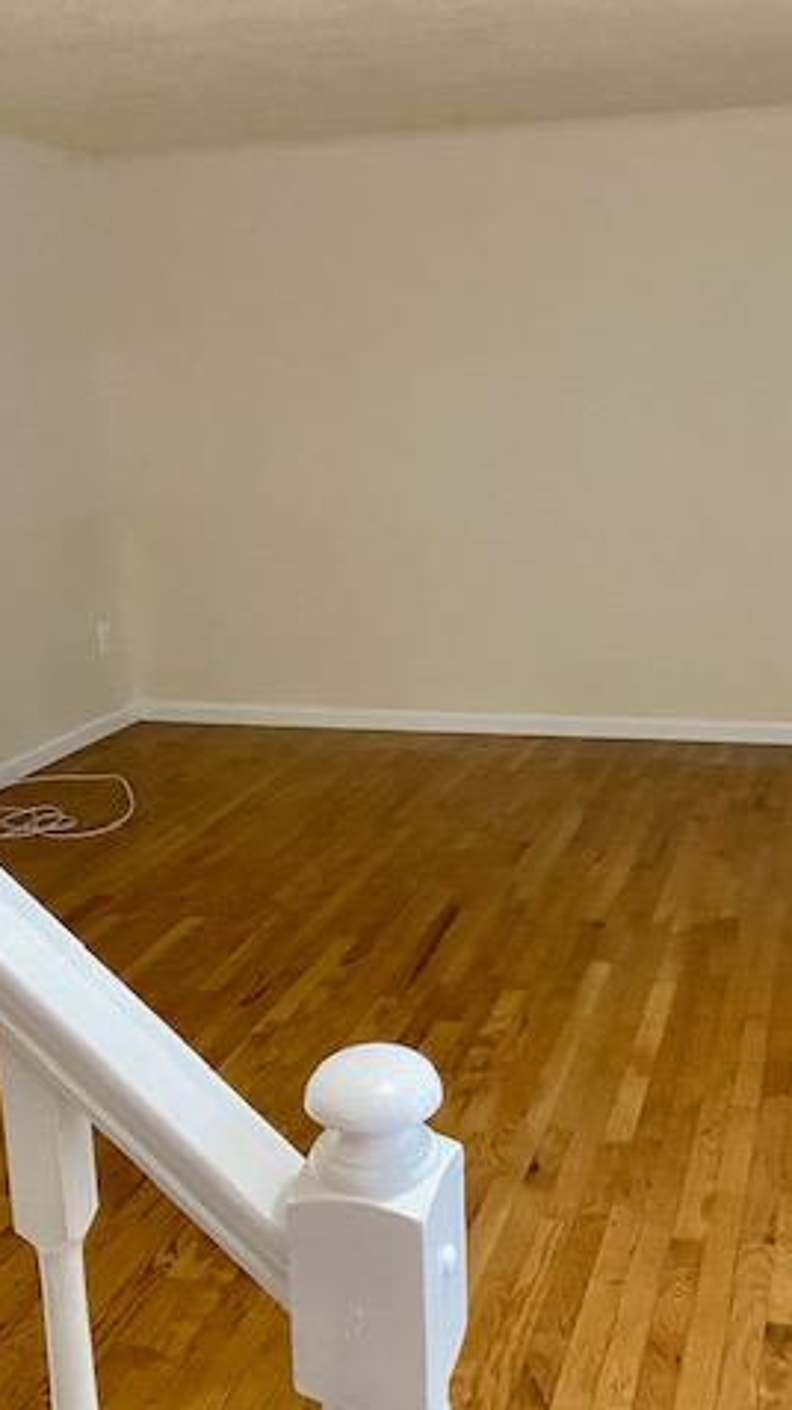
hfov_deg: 31.1
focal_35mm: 38
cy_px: 706
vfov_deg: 52.8
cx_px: 488
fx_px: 1420
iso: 500
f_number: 1.8
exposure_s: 1/40
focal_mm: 4.25
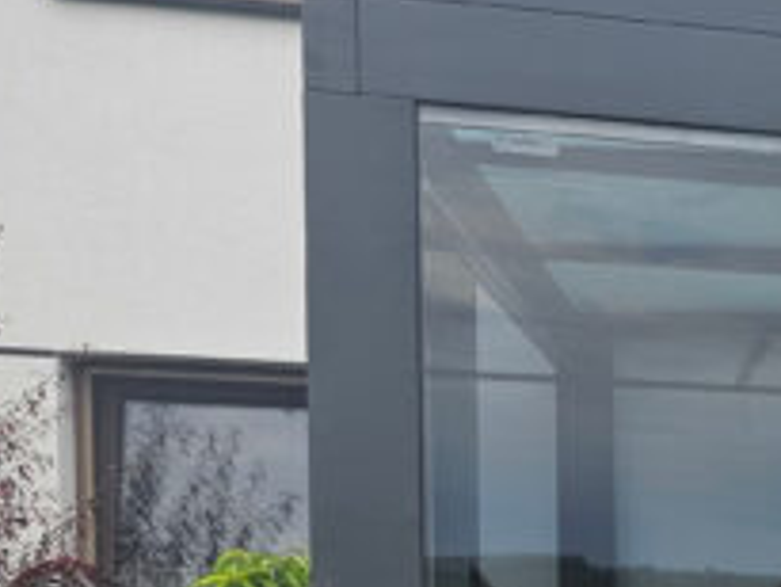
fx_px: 1941
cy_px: 709
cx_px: 1375
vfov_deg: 16.5
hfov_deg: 18.3
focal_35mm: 86
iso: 20
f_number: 1.7
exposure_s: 1/389
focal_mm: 6.3
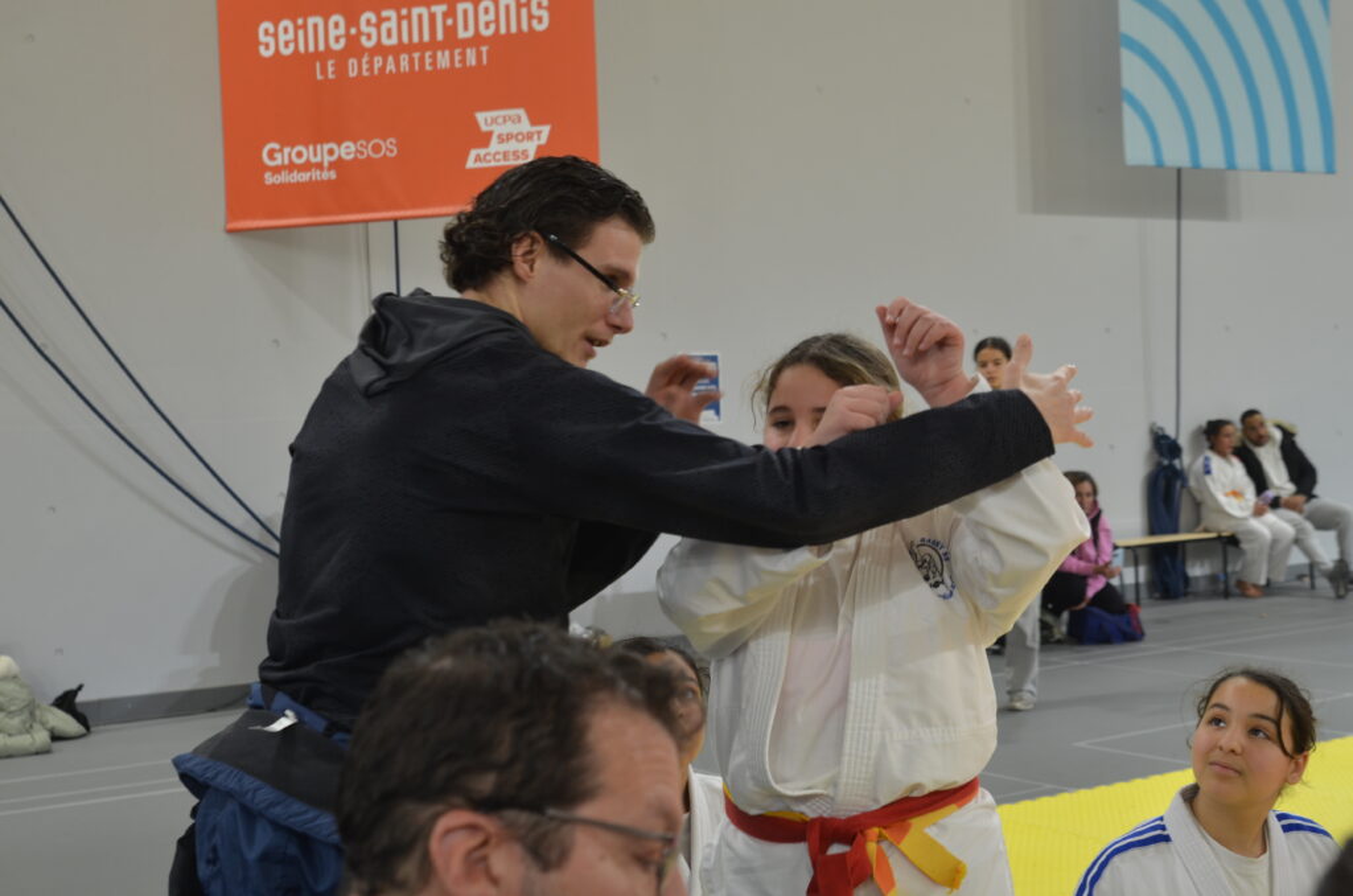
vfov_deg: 25.6
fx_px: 1969
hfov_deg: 37.9
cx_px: 676
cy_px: 448
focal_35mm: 52
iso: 400
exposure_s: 1/80
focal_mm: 35
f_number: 4.5
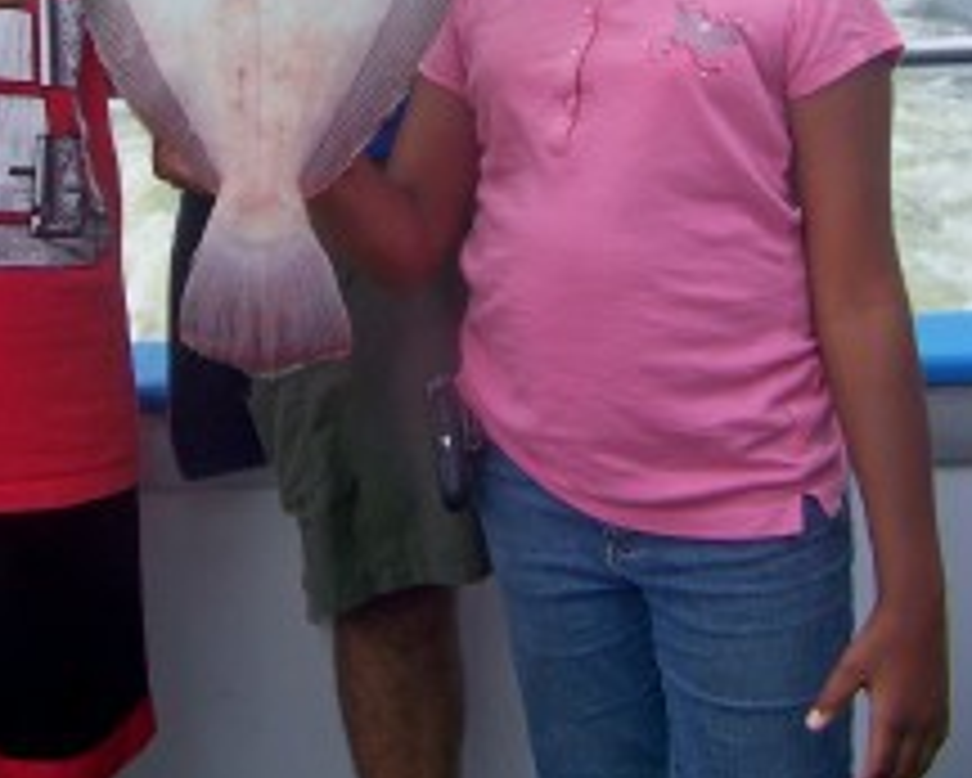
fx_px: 1871
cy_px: -94
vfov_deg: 22.1
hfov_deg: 28.9
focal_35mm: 65
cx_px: 306
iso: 64
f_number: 2.8
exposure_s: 1/500
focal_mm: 5.85
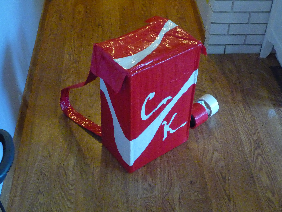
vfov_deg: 29.1
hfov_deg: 38.2
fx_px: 407
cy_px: 106
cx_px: 141
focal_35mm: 50
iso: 800
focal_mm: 8.8
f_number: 4.9
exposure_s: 1/8
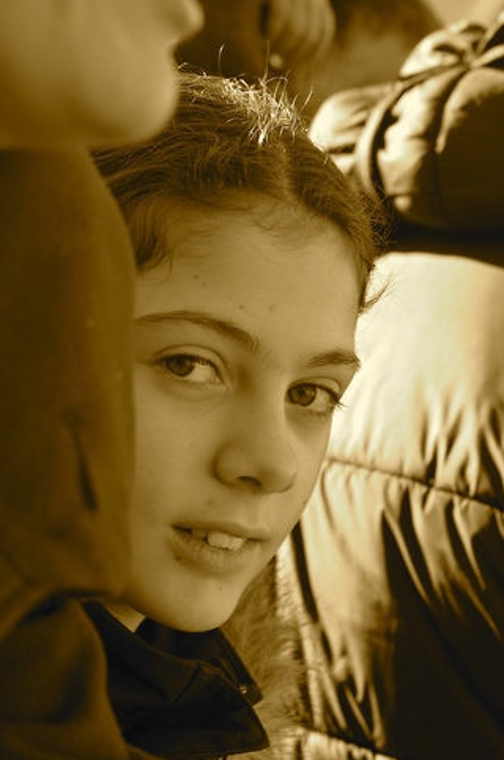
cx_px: 271
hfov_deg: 13.3
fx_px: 2161
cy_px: 424
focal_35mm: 103
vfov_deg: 19.9
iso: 160
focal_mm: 55
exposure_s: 1/125
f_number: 5.6
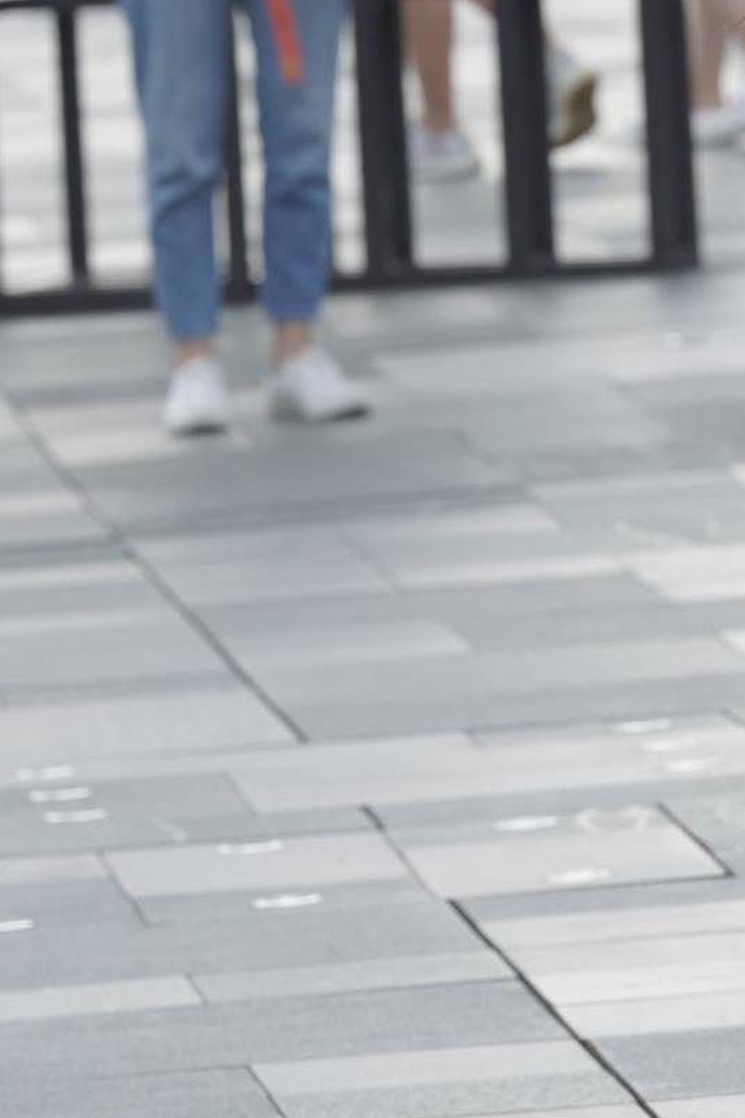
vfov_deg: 4.3
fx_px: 14936
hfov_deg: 2.9
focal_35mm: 481
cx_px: 1069
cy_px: 57
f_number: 5.6
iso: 400
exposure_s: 1/400
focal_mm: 135
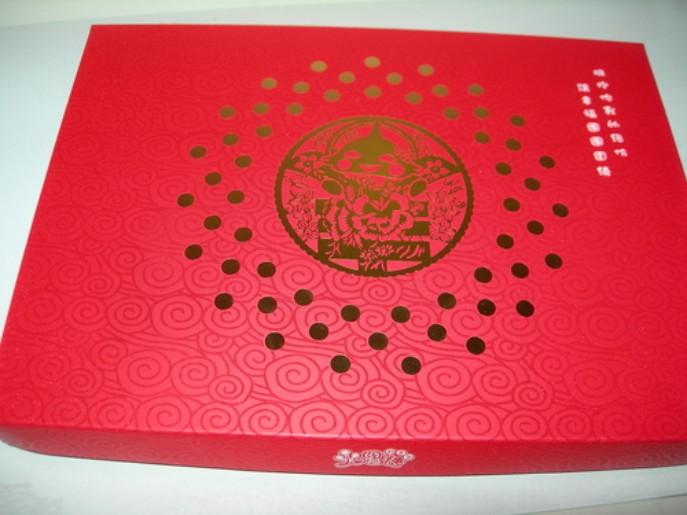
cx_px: 344
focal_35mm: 38
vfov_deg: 37.7
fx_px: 754
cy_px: 258
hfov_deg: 49.0
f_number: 2.8
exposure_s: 1/60.1
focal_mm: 7.8
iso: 50
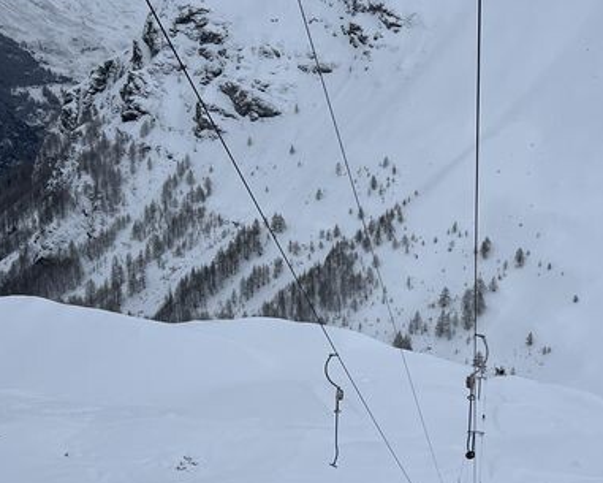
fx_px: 1071
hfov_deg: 31.3
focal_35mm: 60
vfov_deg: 25.3
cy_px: 294
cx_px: 377
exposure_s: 1/8000
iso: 50
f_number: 1.5
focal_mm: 5.7
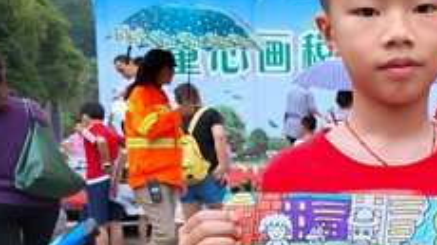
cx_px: 422
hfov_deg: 28.2
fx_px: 822
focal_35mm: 71
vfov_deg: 16.8
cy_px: 195
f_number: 1.8
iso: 121
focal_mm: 3.95
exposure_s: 1/384
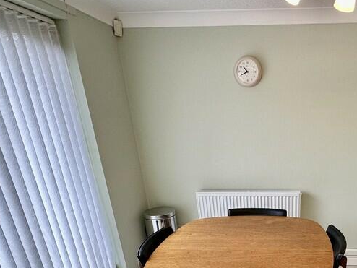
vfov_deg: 44.2
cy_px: 239
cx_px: 279
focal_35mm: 29
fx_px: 299
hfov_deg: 57.6
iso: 100
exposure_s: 1/100
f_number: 2.2
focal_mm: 2.22
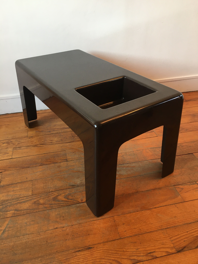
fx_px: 221
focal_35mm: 29
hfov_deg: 48.2
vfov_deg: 61.7
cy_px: 132
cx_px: 99
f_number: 2.2
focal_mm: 4.15
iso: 50
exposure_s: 1/33
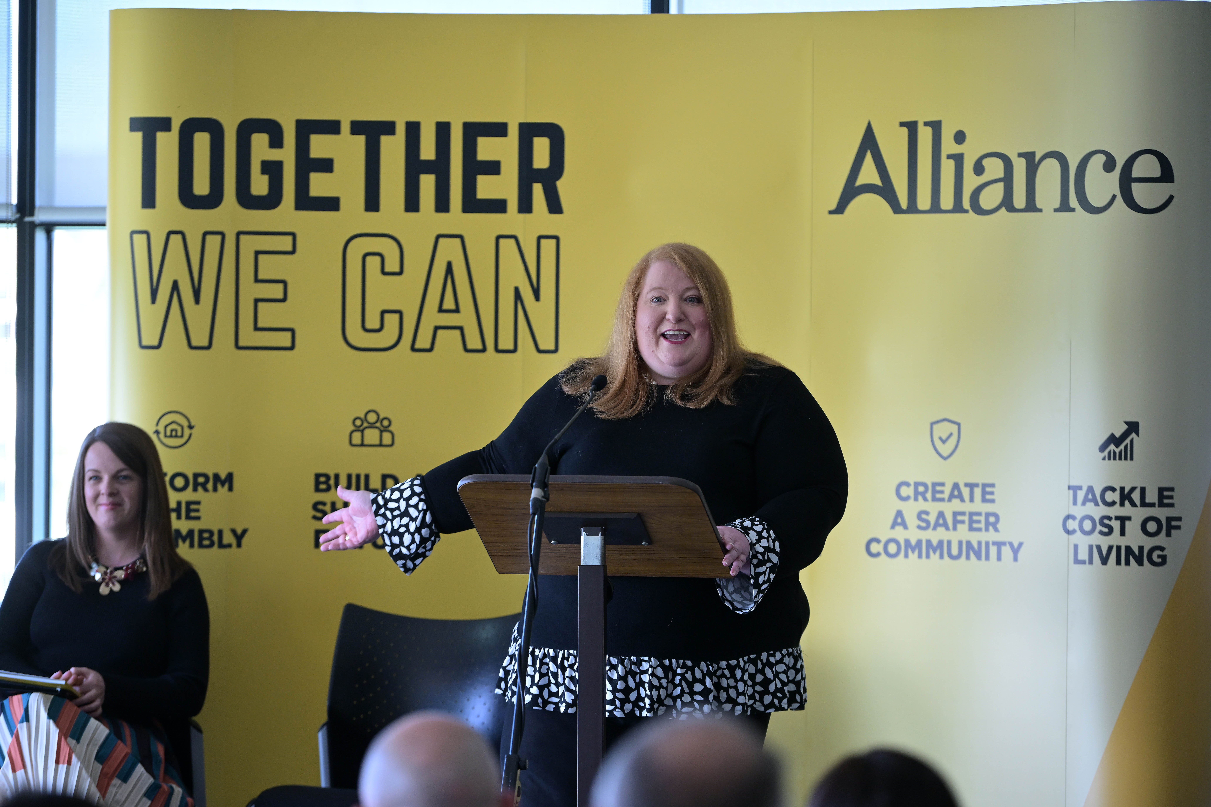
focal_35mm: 160
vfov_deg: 8.6
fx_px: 5382
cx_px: 606
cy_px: 404
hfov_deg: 12.8
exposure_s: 1/500
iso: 1250
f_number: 3.2
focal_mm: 160
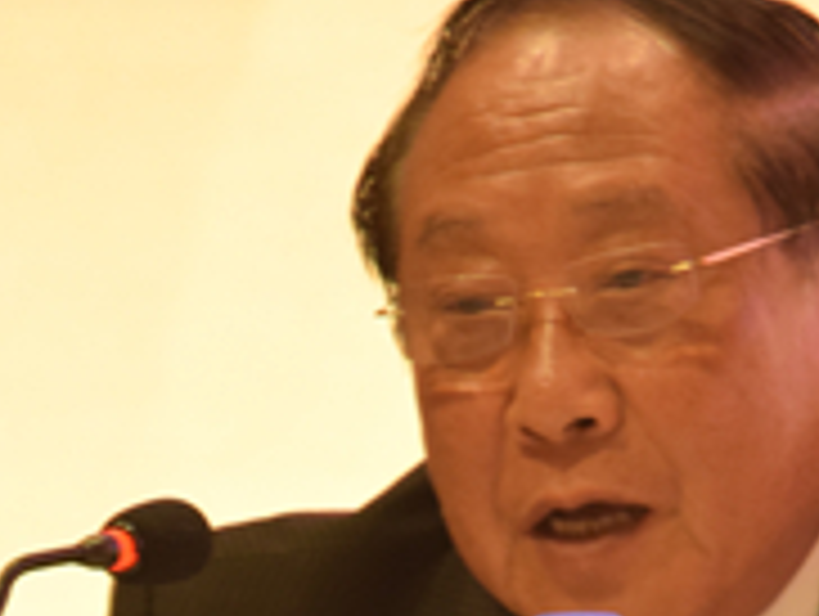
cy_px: 582
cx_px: 572
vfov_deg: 1.7
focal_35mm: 878
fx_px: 20791
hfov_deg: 2.3
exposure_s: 1/30
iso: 800
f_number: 7.1
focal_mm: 185
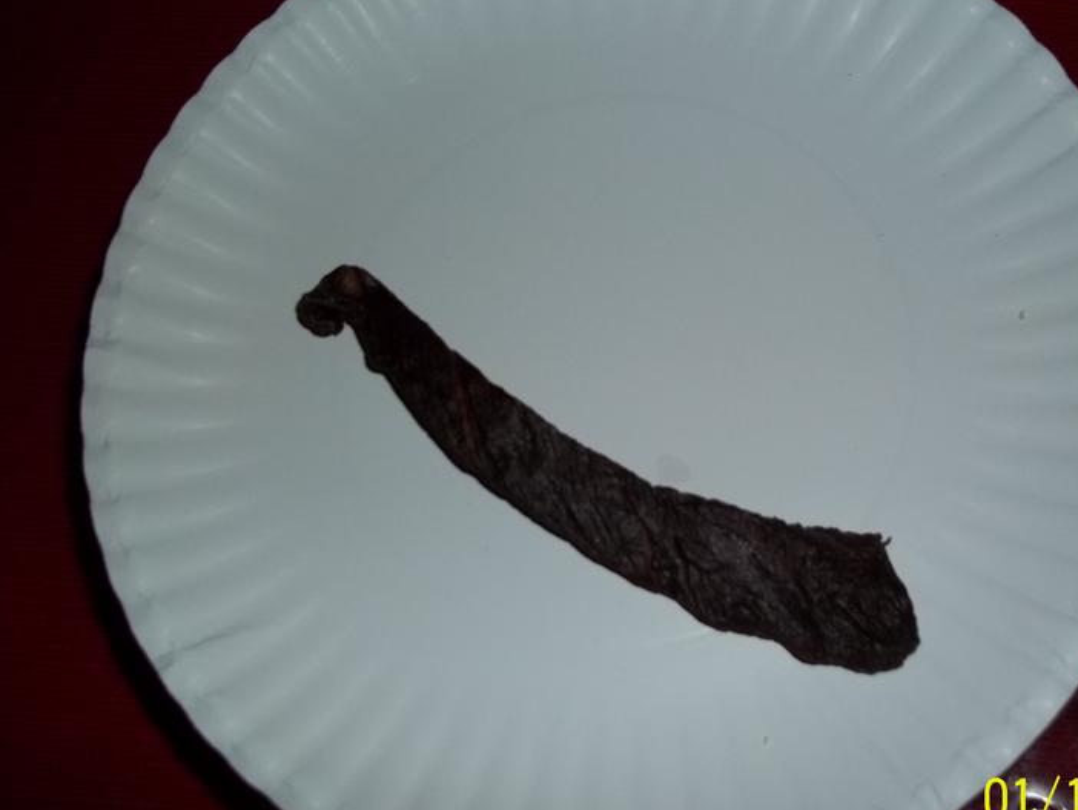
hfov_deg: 45.6
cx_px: 630
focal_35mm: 41
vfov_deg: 35.2
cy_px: 407
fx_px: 1277
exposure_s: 1/30
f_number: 2.9
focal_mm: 5.7
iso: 64
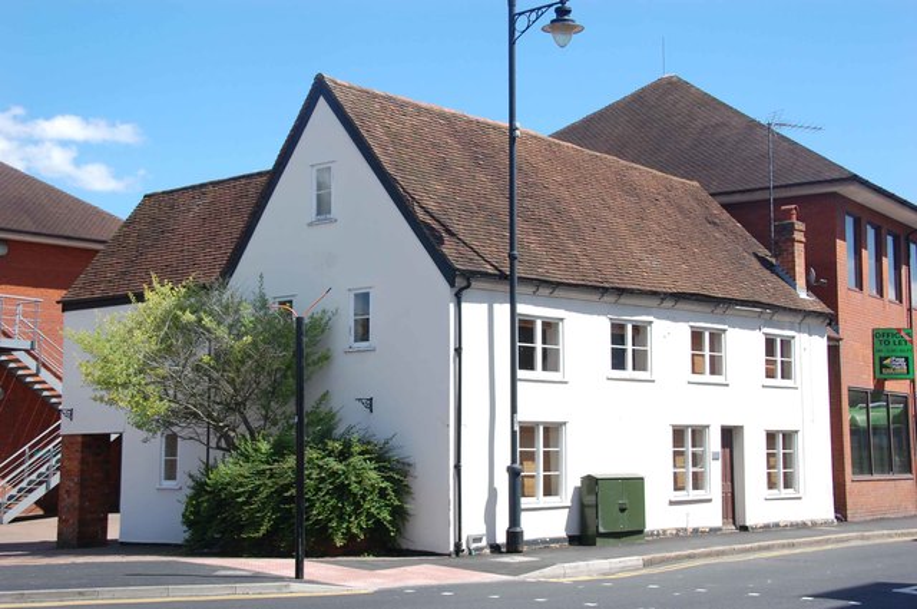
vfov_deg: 25.7
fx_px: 1336
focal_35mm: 52
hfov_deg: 37.9
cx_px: 458
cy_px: 304
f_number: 9
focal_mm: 35
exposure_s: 1/320
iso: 200
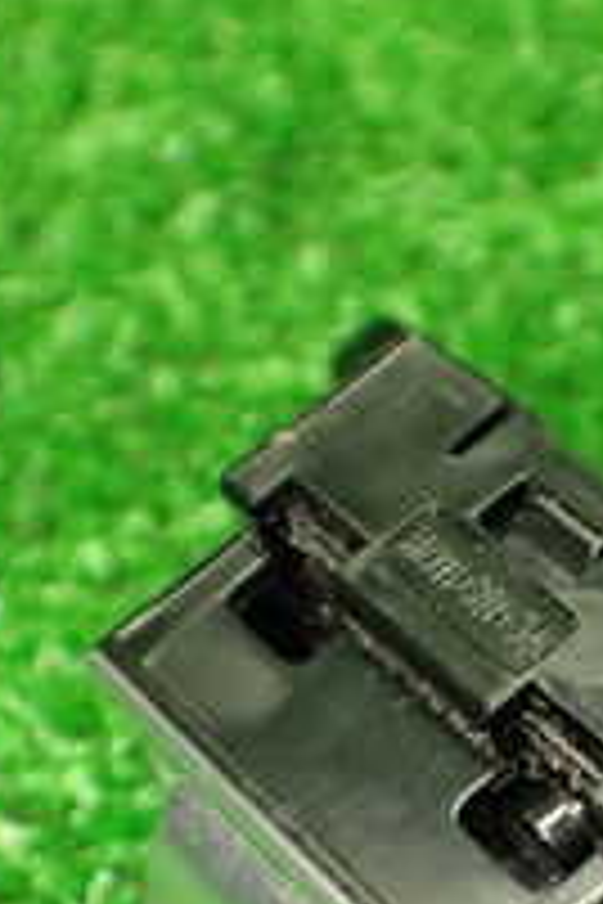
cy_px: 814
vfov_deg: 21.4
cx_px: 562
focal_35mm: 93
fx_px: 2336
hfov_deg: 14.5
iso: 500
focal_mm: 5.4
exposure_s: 1/125
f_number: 2.3
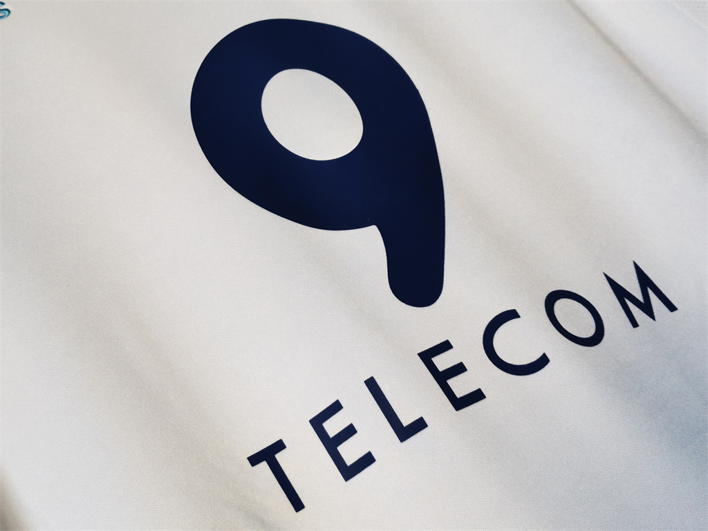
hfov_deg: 36.2
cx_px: 354
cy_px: 266
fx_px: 1084
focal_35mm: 53
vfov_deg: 27.5
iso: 100
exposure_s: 1/100
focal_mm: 5.58
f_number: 1.8
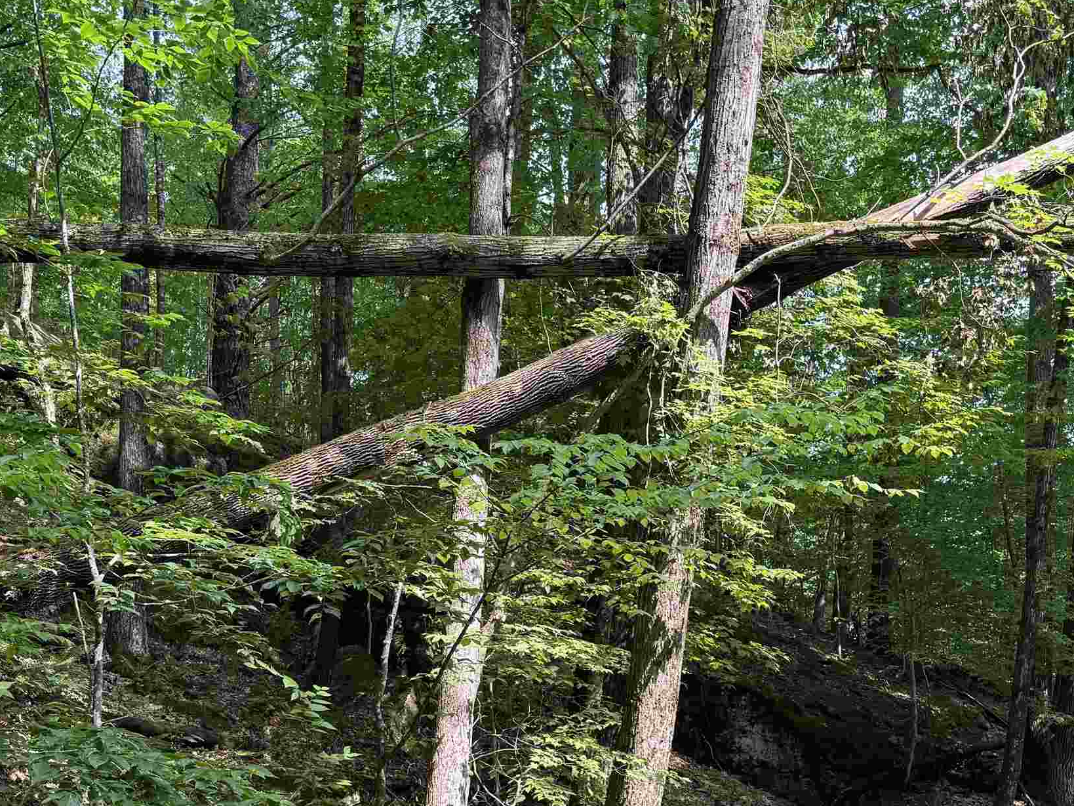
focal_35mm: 45
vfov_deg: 31.2
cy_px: 675
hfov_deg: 42.0
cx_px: 490
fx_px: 1396
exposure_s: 1/304
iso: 80
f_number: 1.78
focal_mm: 6.76
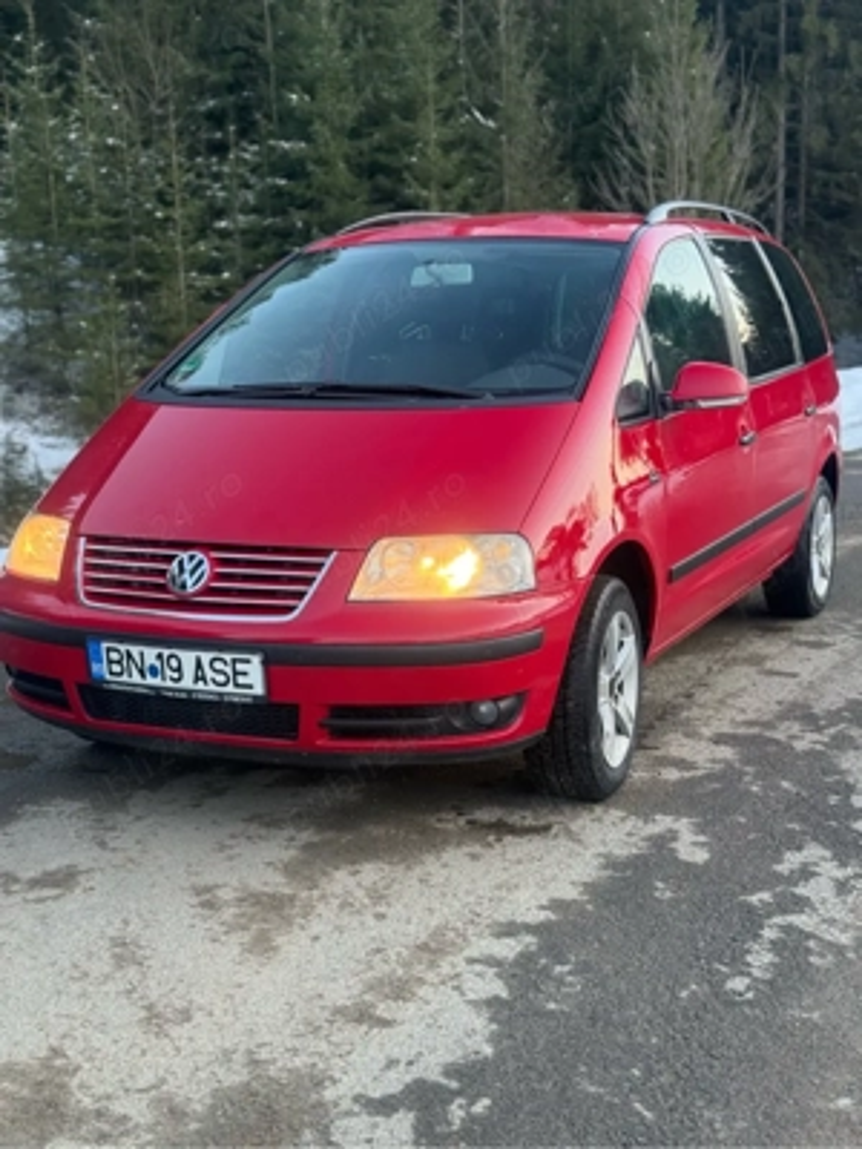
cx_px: 431
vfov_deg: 39.7
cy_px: 574
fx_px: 1594
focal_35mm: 48
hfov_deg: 30.3
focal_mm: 6.76
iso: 100
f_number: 1.78
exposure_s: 1/111
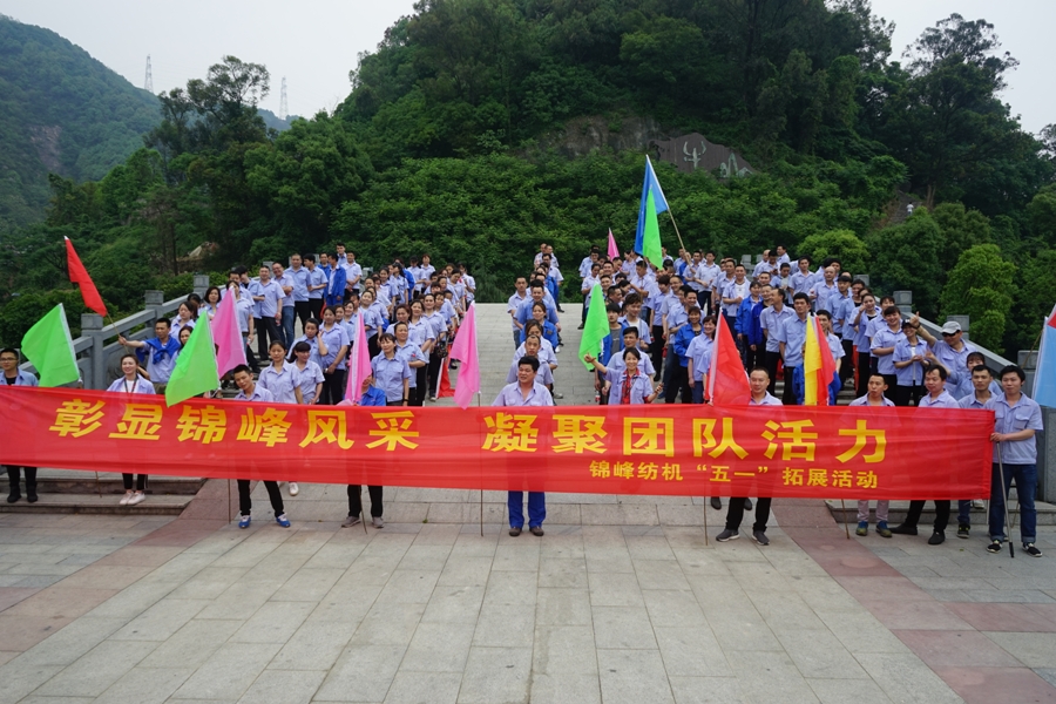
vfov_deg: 46.4
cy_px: 352
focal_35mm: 28
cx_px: 528
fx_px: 821
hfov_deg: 65.5
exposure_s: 1/80
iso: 100
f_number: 8
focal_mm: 28
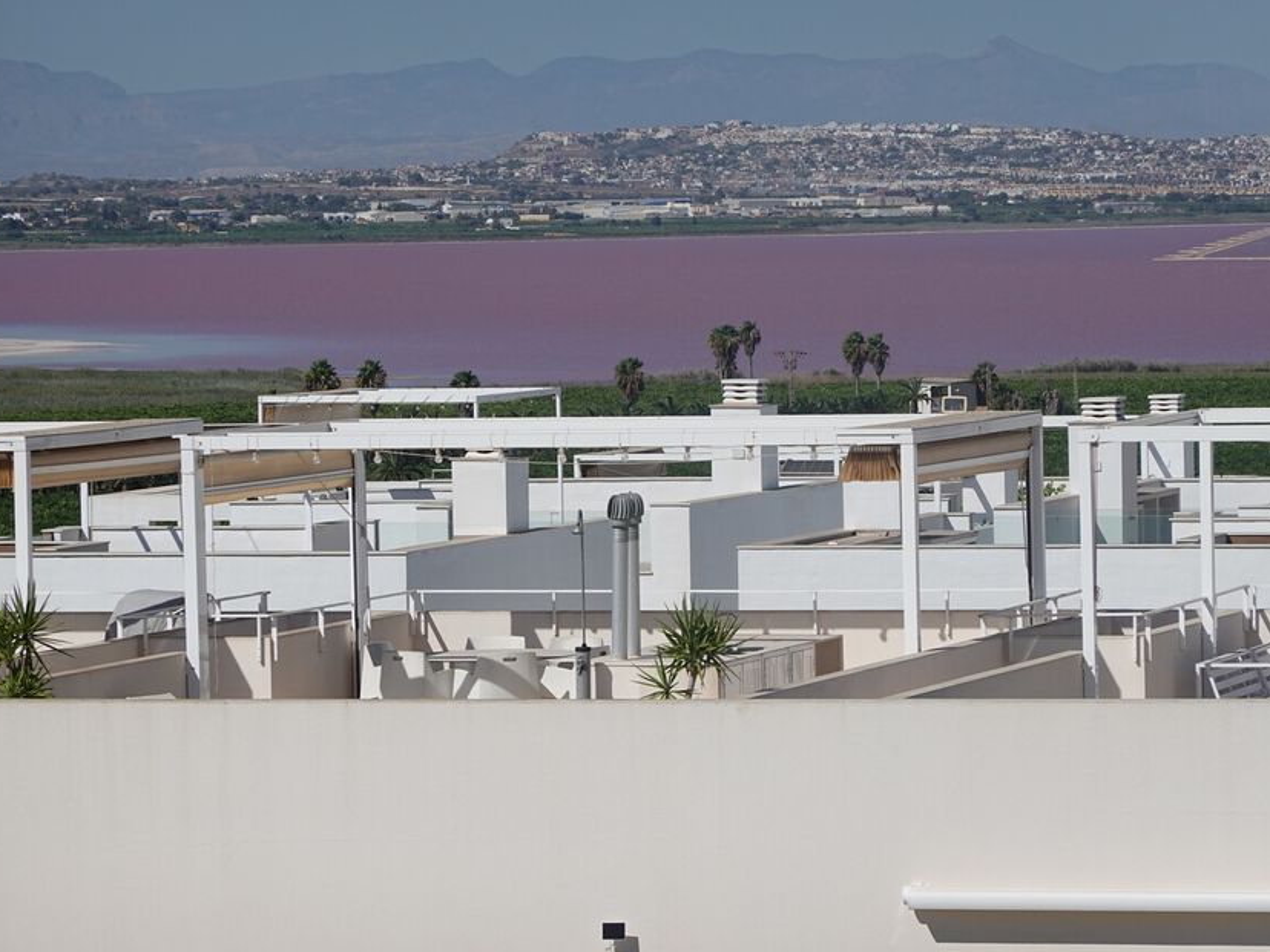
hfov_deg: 9.0
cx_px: 703
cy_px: 476
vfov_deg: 6.8
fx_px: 8035
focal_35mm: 219
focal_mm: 72
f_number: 6.3
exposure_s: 1/1000
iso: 125
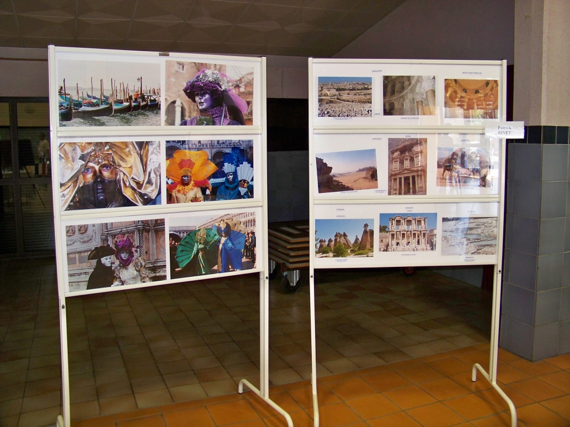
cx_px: 285
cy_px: 214
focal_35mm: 33
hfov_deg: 55.4
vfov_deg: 42.9
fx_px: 543
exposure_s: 1/30
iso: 200
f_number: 2.8
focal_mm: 5.85
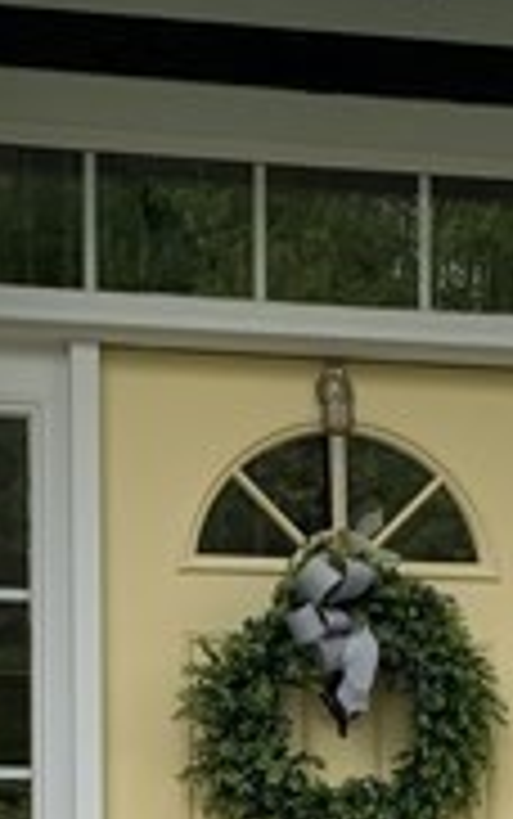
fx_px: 2591
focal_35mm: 116
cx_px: 378
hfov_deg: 11.3
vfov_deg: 17.3
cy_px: 909
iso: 25
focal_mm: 4.25
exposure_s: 1/692
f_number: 1.8
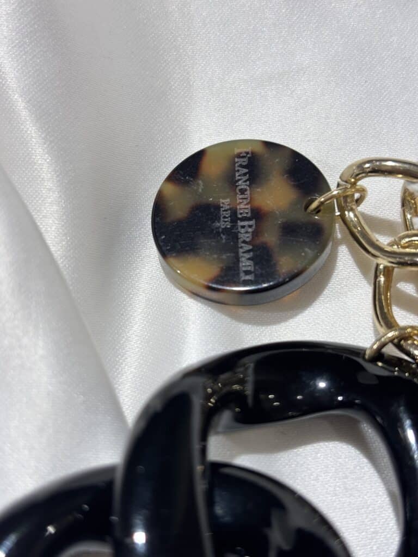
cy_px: 278
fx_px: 837
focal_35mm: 52
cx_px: 209
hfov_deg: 28.0
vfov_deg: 36.8
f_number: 1.6
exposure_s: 1/100
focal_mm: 5.96
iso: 25
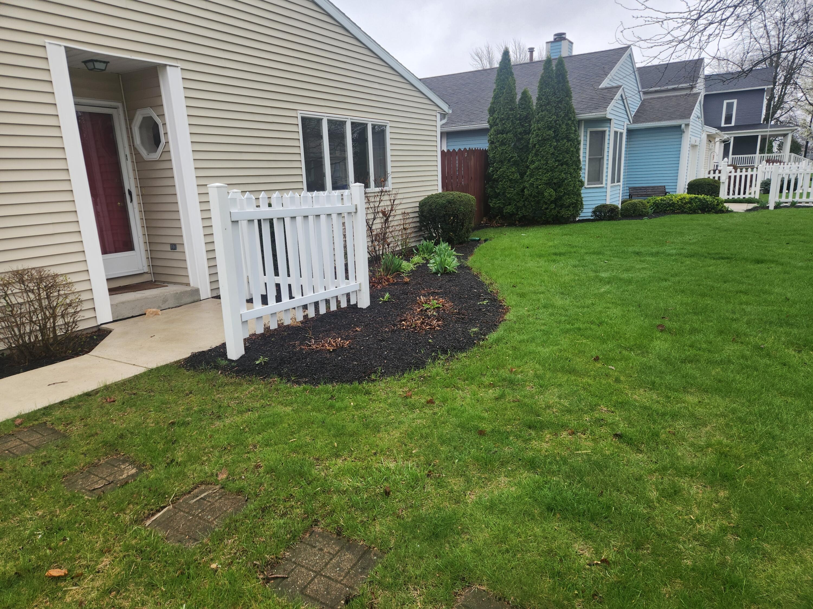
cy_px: 304
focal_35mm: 23
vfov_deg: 58.9
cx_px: 406
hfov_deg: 73.9
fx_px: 540
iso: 50
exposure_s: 1/180
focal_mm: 5.4
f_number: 1.8
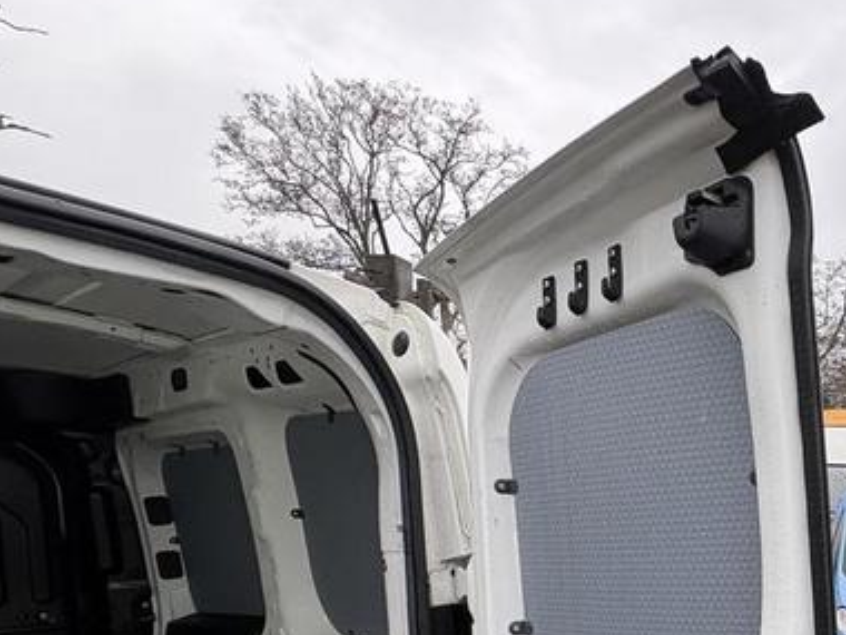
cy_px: 610
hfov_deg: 50.5
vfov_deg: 38.8
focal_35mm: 33
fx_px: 807
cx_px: 726
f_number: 2.2
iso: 50
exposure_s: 1/99
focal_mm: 2.22
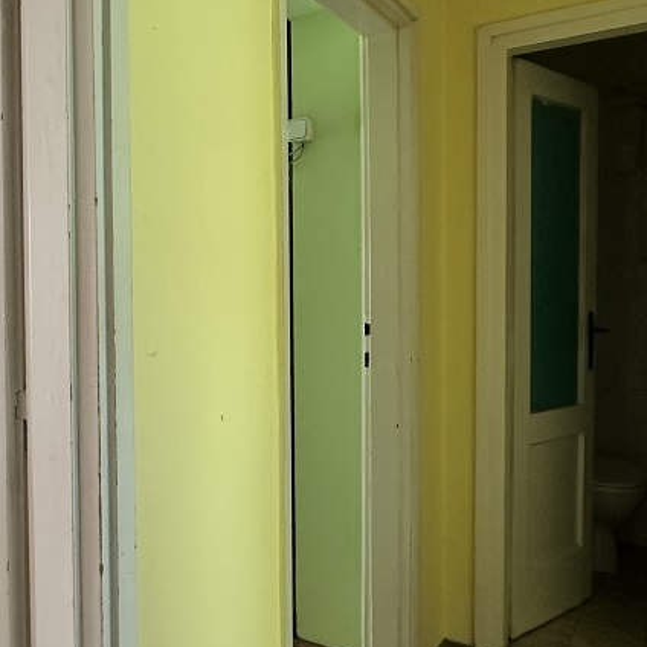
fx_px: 740
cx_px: 122
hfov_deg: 44.7
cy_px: 317
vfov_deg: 47.2
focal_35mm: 35
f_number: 2.2
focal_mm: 2.22
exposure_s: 1/78
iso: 320
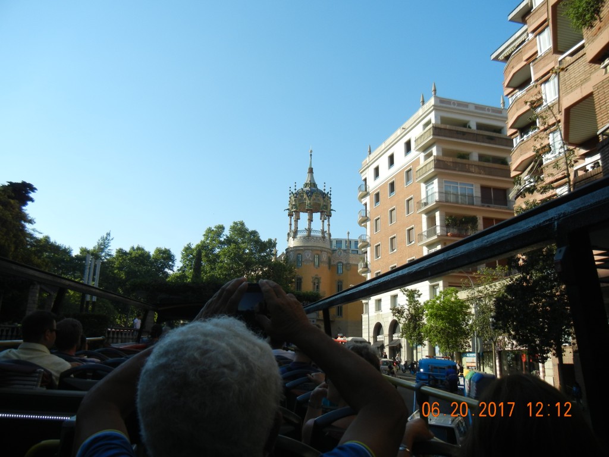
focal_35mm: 30
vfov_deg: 46.8
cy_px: 228
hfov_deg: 60.0
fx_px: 528
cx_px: 304
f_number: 7
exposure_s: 1/258
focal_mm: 5.4
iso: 160
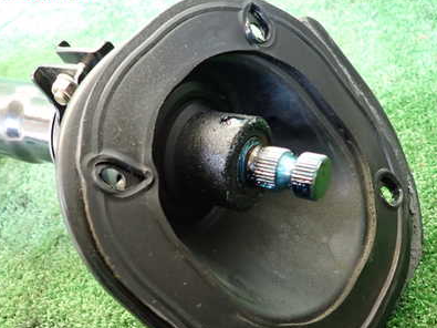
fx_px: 480
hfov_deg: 49.0
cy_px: 226
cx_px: 215
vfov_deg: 37.2
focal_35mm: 38
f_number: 2
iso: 800
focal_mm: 4.5
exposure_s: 1/40
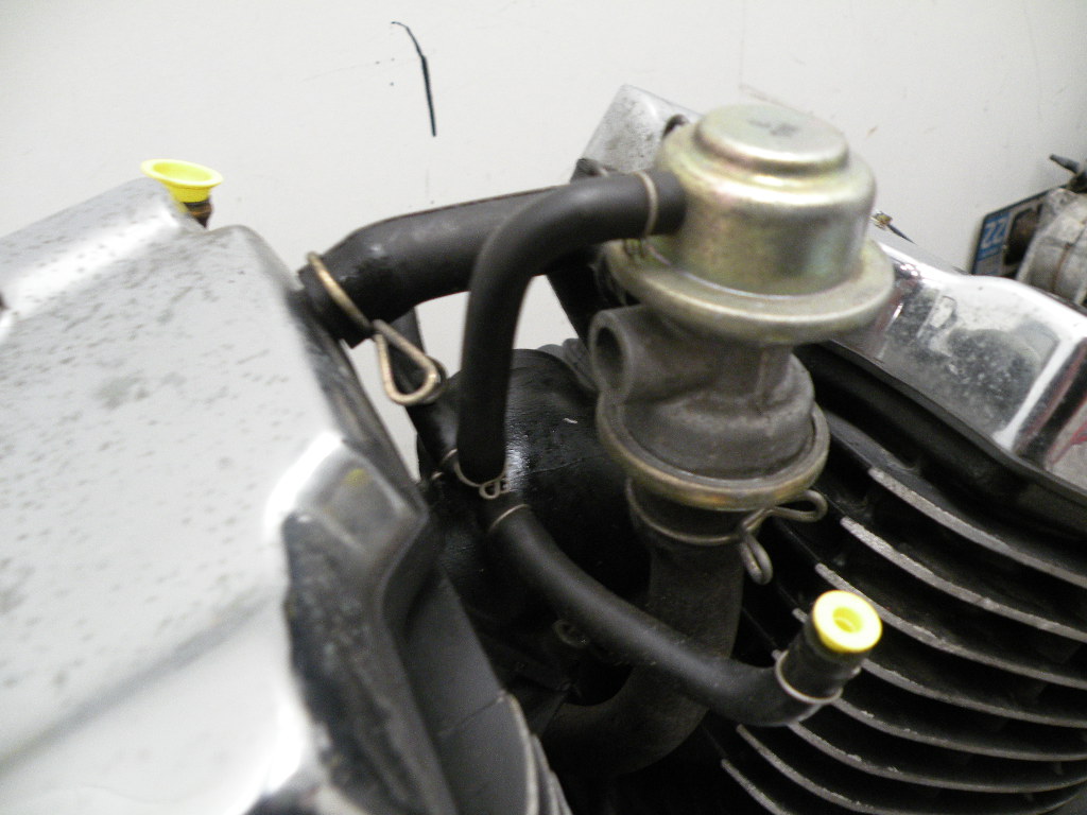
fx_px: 848
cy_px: 408
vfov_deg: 51.4
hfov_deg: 65.3
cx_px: 544
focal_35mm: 27
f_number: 2.8
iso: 263
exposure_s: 1/60
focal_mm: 4.7
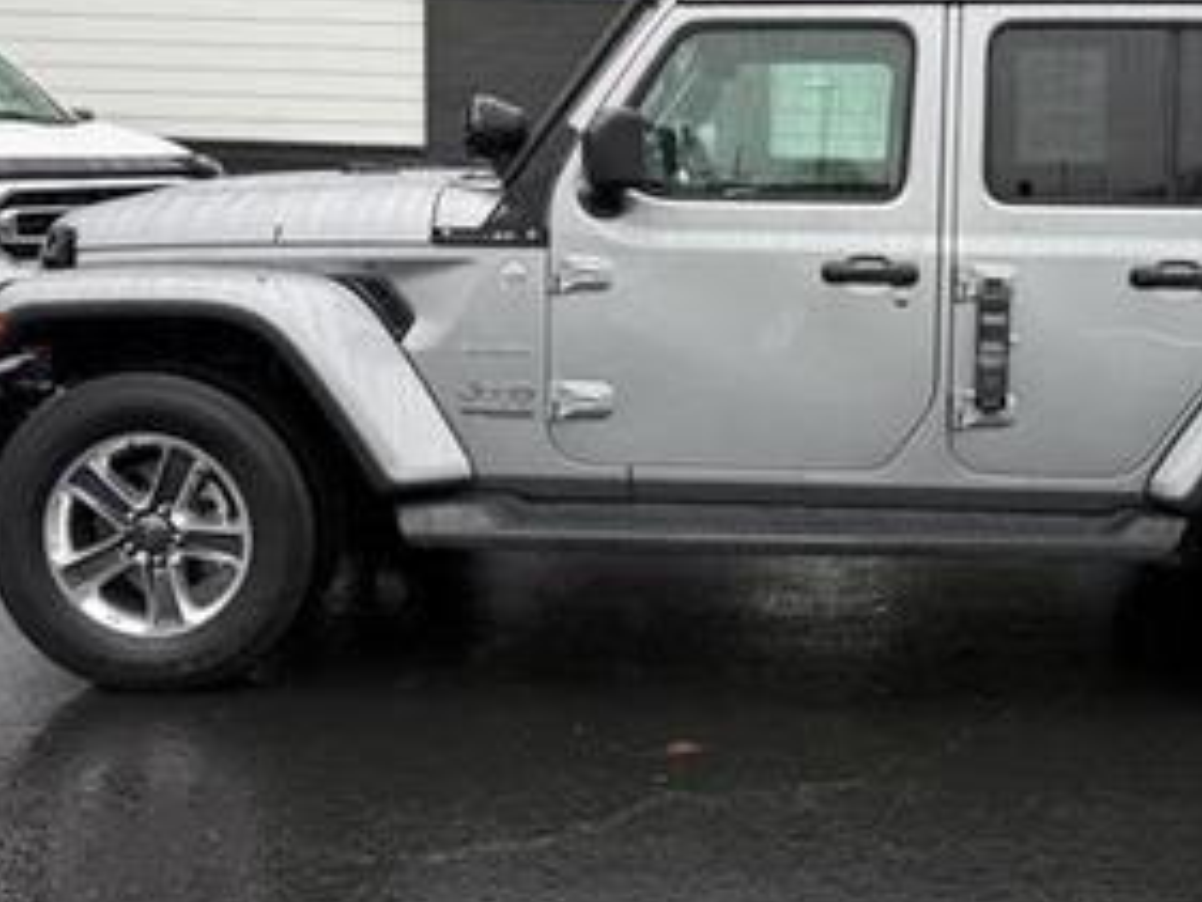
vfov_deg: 33.3
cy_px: 299
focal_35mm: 43
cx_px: 856
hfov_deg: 42.9
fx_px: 1494
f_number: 1.78
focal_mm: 6.76
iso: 80
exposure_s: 1/377
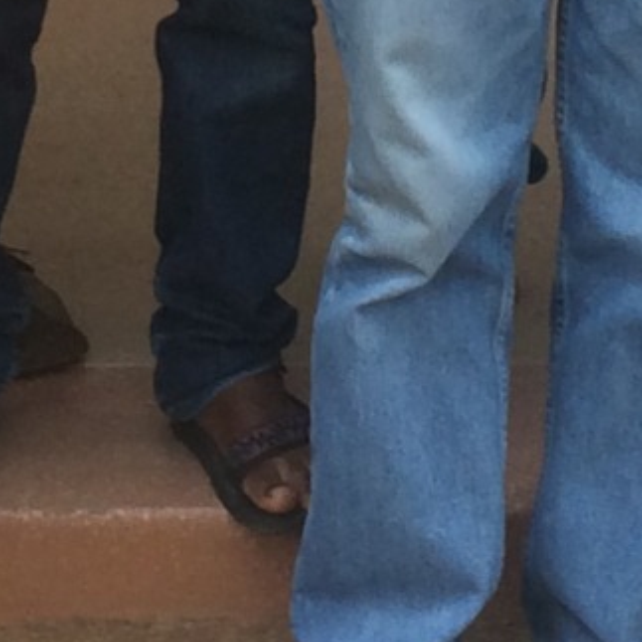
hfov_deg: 8.3
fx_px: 4406
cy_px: -714
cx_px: 310
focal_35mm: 210
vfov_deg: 7.9
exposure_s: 1/60
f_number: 2.2
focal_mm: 4.12
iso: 50
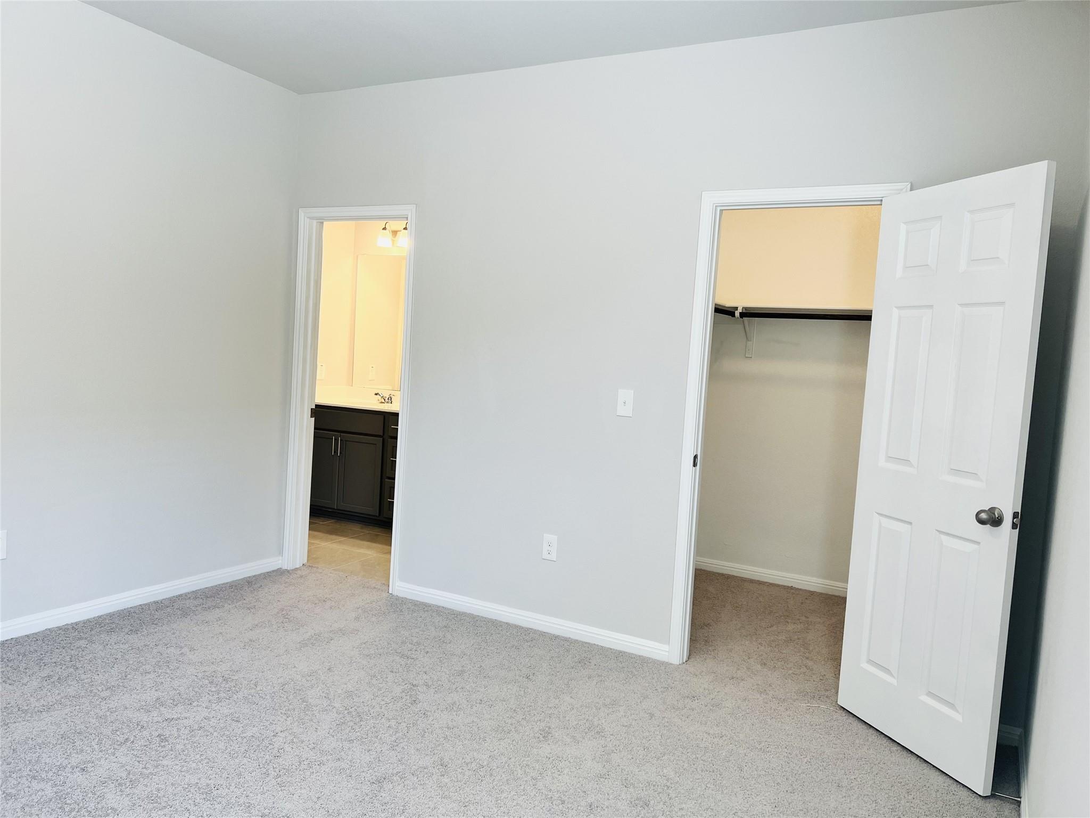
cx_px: 545
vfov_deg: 53.1
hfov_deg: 67.3
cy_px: 409
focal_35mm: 26
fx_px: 819
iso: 64
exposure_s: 1/120
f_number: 1.5
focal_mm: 5.7
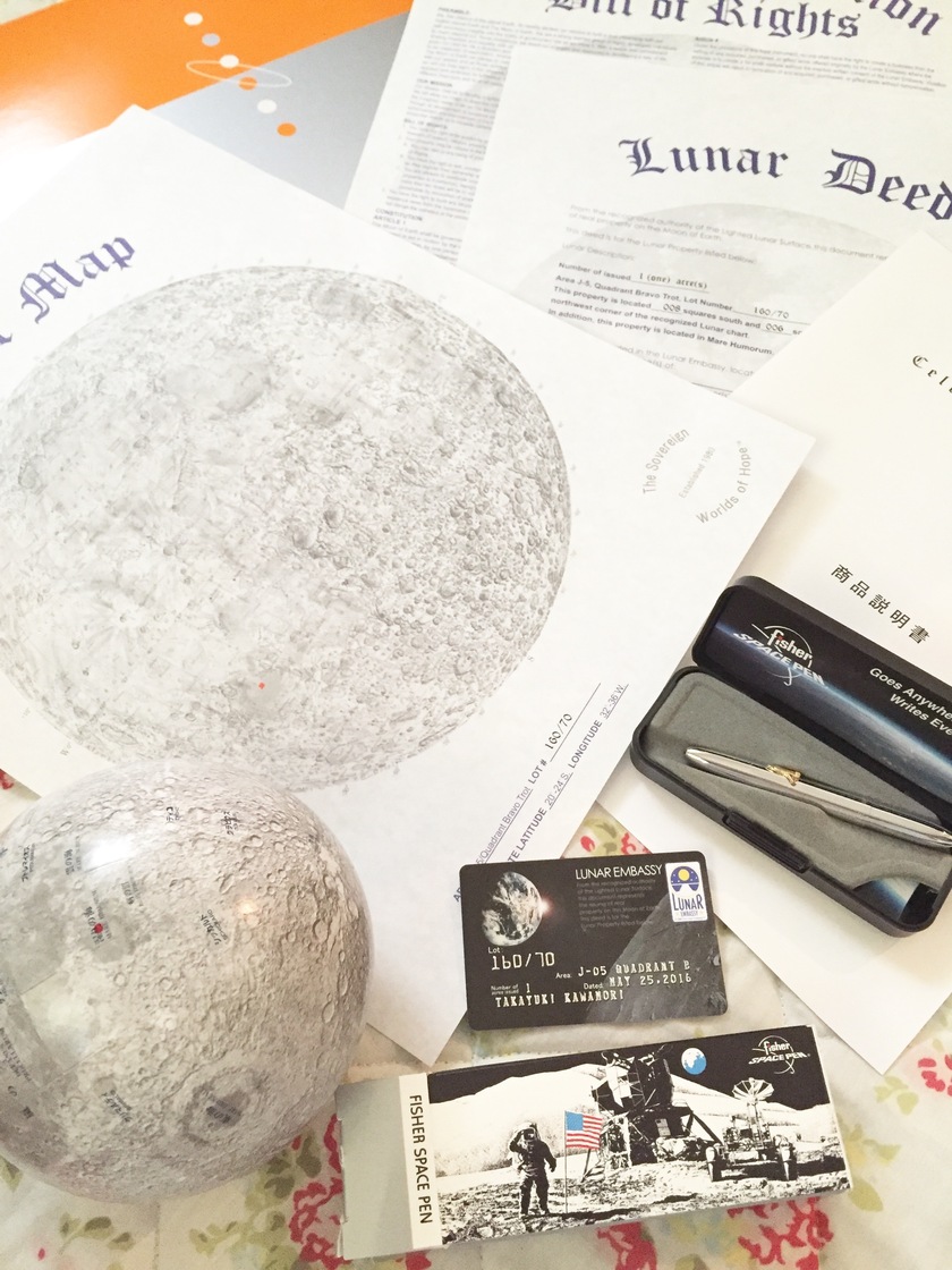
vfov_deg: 61.7
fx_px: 1063
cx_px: 476
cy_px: 635
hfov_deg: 48.2
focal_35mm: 29
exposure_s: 1/15
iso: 400
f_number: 2.2
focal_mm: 4.15
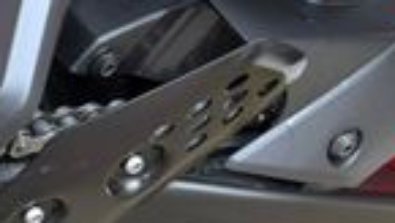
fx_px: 1311
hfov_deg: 13.9
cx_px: -447
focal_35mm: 125
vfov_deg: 9.3
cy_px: 413
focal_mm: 5.96
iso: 80
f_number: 1.6
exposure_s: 1/121
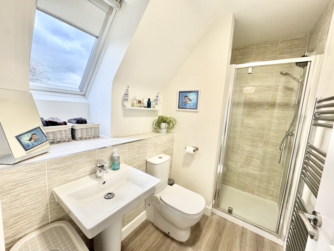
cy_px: 126
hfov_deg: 102.1
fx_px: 135
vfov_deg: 85.7
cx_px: 167
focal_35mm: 14
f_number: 2.2
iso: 125
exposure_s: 1/99
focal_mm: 2.22
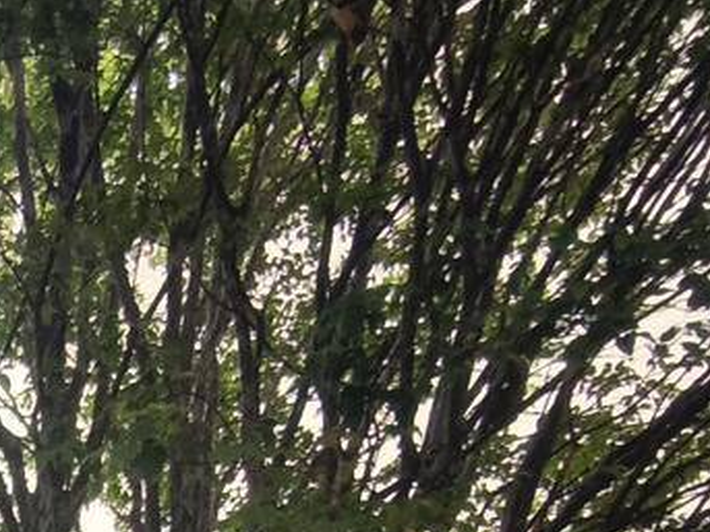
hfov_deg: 26.2
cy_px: 946
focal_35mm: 63
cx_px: -211
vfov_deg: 18.4
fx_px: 1292
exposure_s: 1/30
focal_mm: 1.91
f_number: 2.2
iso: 250
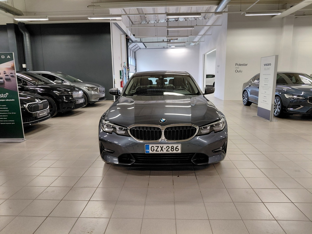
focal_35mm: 25
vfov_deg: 54.9
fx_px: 225
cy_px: 117
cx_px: 156
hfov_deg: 69.4
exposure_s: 1/120
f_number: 1.8
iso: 250
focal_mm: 4.69
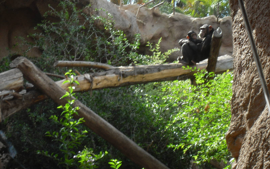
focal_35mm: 118
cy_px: 79
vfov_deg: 11.1
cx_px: 135
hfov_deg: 17.7
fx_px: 868
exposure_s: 1/60
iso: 100
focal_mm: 18.1
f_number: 5.2
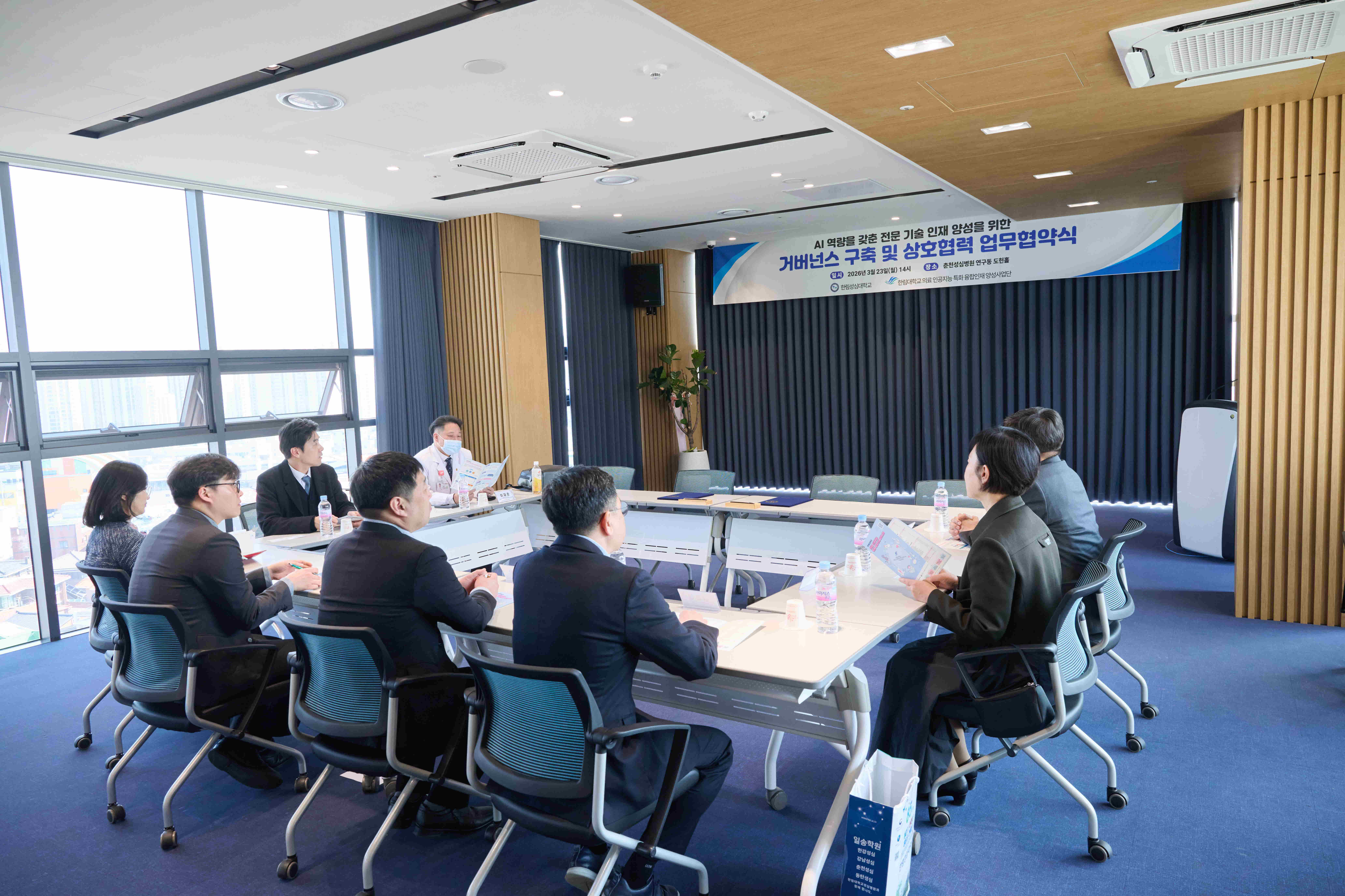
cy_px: 448
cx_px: 672
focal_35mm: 24
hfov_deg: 73.7
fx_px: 897
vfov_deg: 53.1
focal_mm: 24
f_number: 6.3
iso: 1000
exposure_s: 1/125
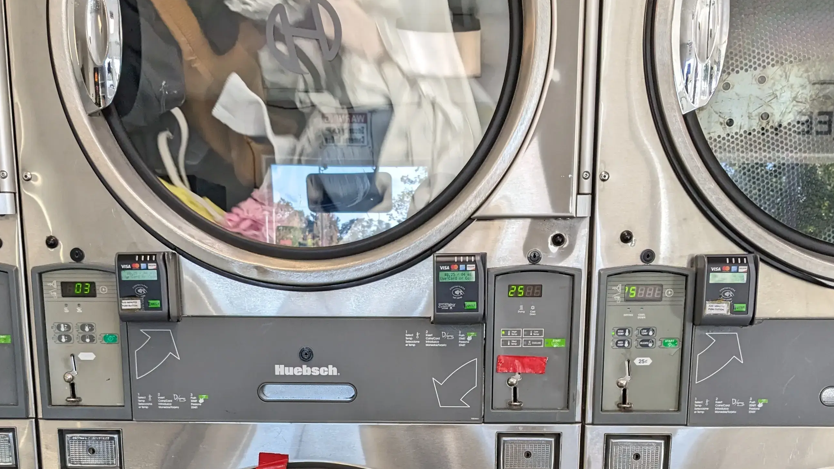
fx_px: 1017
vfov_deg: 24.5
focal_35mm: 46
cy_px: 491
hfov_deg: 44.6
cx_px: 403
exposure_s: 1/151
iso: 47
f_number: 1.73
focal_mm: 4.38
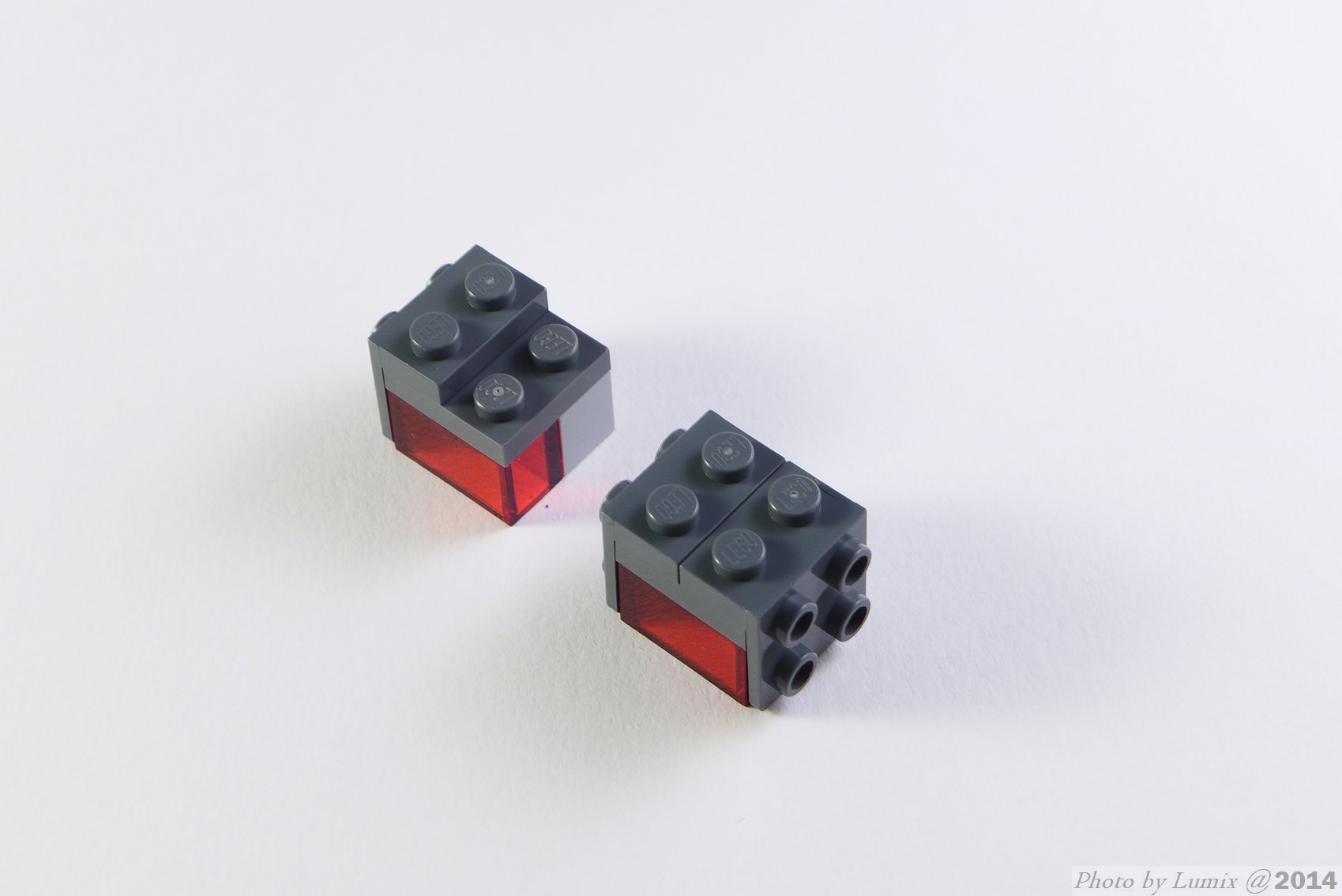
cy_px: 448
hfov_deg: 22.6
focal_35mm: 90
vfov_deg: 15.2
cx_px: 671
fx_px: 3356
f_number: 4.5
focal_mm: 17.7
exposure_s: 1/2.5
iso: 80
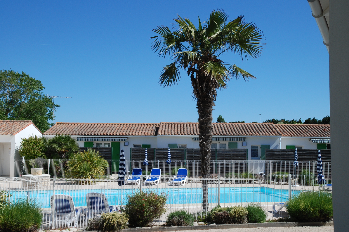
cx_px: 172
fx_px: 417
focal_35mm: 43
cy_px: 115
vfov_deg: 31.2
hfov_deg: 45.4
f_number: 11
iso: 400
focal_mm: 28
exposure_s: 1/500
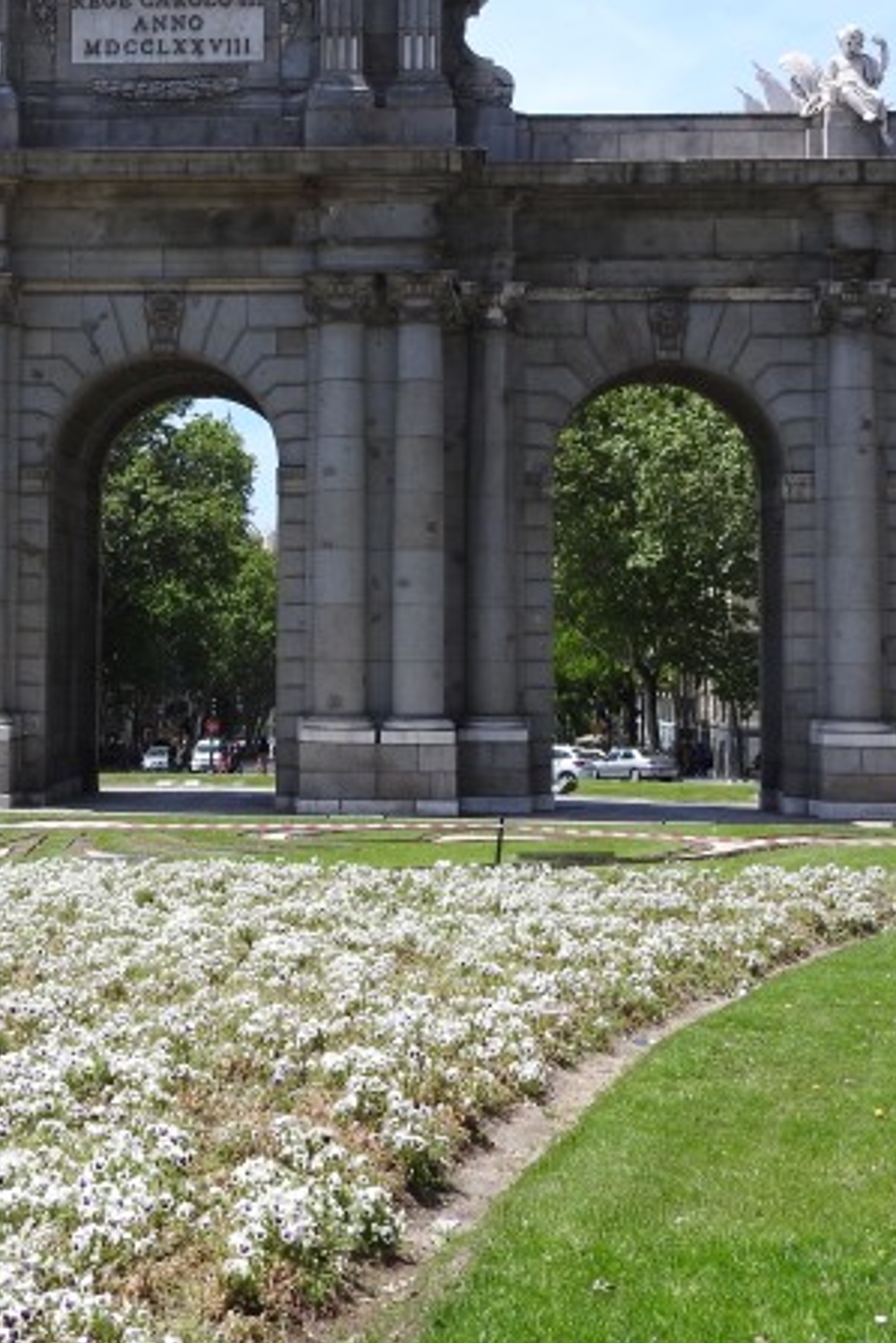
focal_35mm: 65
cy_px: 459
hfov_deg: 20.7
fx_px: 2425
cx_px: 204
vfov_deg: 30.7
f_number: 3.8
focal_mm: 6.3
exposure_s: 1/800
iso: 100
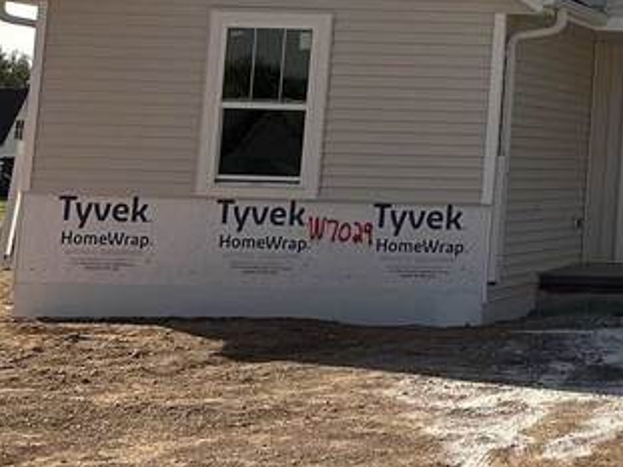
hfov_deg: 16.1
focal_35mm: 107
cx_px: 1056
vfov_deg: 13.5
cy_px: -68
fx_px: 1925
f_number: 1.5
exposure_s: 1/6993
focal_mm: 5.7
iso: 50
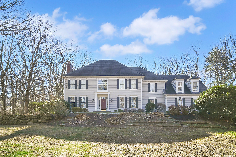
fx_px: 105
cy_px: 78
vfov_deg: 73.7
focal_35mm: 16
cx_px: 118
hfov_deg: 96.8
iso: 400
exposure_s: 1/400
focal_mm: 16
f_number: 8
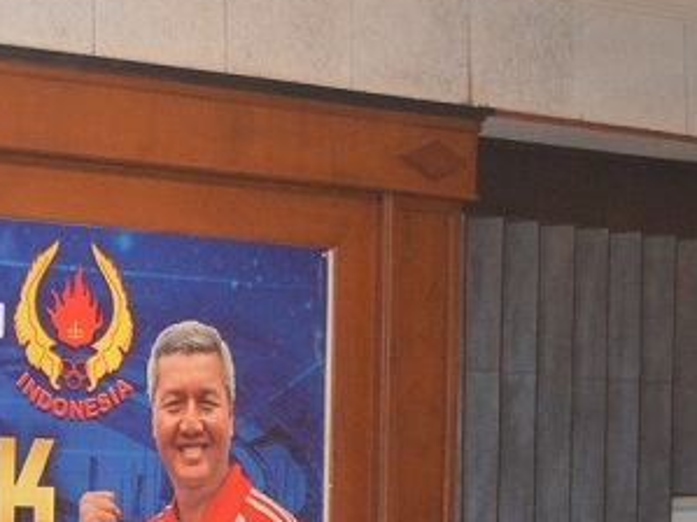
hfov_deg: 13.2
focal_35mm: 140
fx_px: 2810
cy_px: 701
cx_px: -389
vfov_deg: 10.4
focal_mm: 29
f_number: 4.5
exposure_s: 1/60
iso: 1800
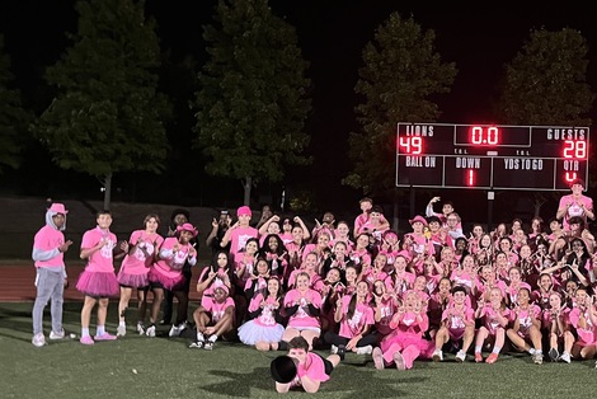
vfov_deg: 29.3
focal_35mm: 46
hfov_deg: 41.2
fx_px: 763
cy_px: 226
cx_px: 465
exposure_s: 1/30
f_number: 1.6
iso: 640
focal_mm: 5.1
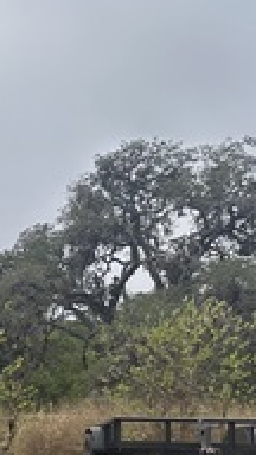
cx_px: -460
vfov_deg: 24.1
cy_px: 358
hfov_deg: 10.6
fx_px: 1050
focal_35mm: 87
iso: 80
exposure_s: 1/685
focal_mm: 6.86
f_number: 1.78
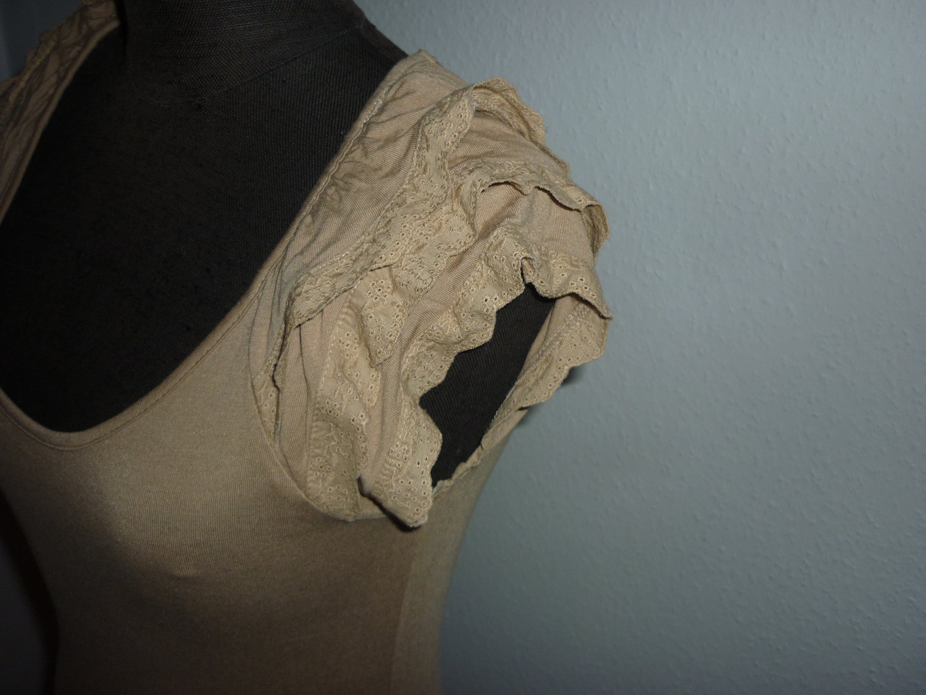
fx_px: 883
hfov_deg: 55.3
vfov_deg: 43.0
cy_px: 348
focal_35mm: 33
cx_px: 463
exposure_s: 1/125
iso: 100
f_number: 2.8
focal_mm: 5.5
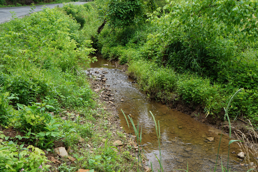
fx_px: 269
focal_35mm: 38
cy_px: 86
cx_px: 129
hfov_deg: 51.3
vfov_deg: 35.4
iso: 100
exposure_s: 1/80
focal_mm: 25
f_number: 9
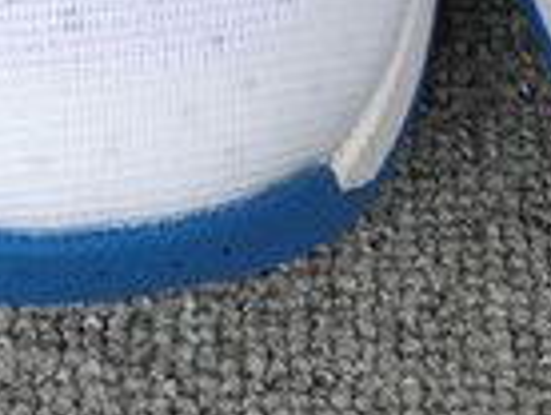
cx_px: 260
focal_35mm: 202
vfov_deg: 6.6
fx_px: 3221
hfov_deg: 9.8
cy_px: -900
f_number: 2.4
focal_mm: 3.3
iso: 25
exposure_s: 1/124
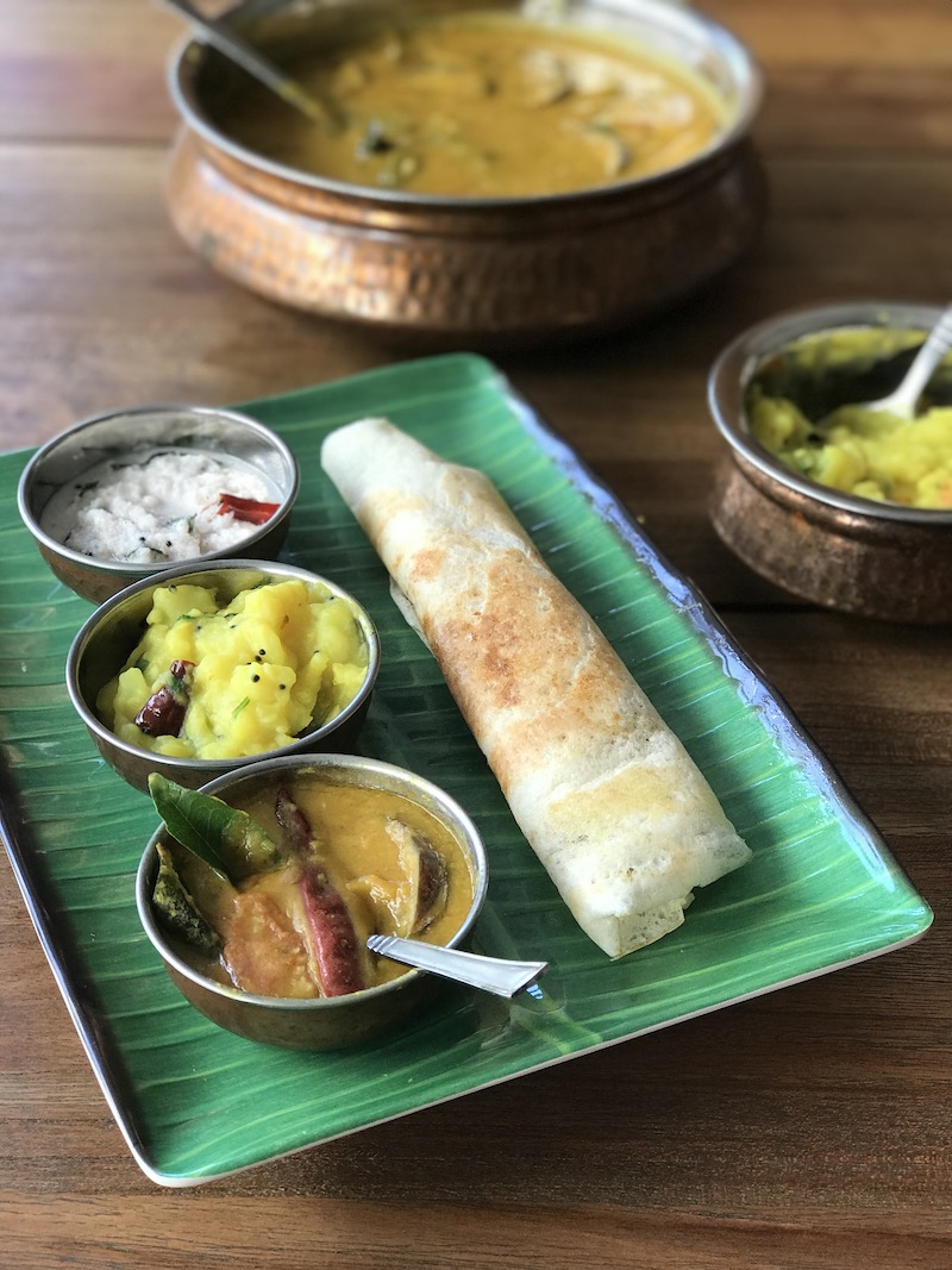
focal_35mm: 57
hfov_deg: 25.7
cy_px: 635
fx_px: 2091
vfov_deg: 33.8
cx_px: 476
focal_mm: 6.6
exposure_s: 1/50
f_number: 2.8
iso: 25
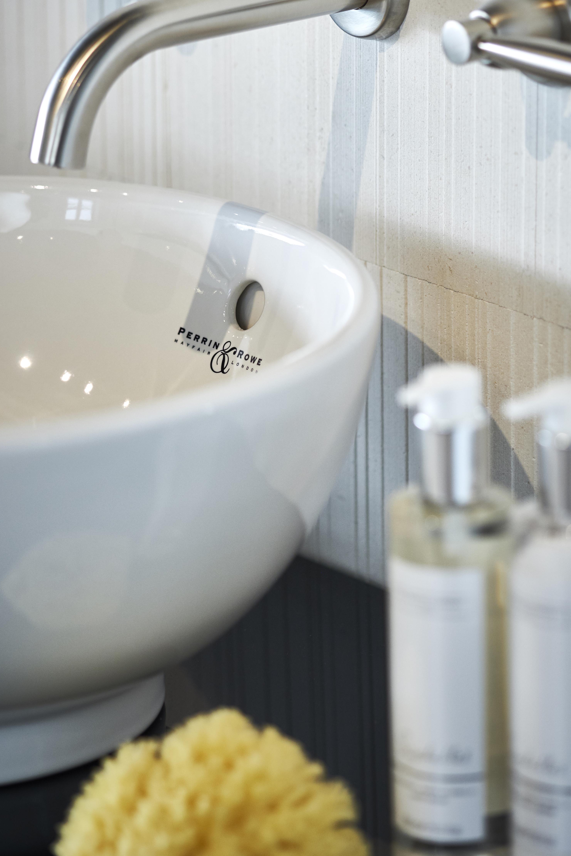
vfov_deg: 11.6
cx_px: 313
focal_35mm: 177
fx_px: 4211
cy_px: 303
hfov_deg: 7.8
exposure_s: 1/200
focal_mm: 90
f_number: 2
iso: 400
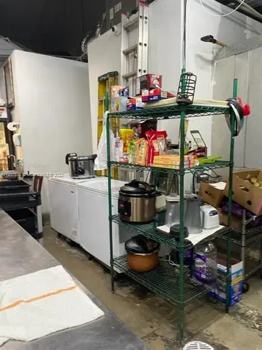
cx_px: 131
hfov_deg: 53.1
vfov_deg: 67.3
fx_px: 262
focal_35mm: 26
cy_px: 175
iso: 160
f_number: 1.6
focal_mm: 4.2
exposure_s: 1/60
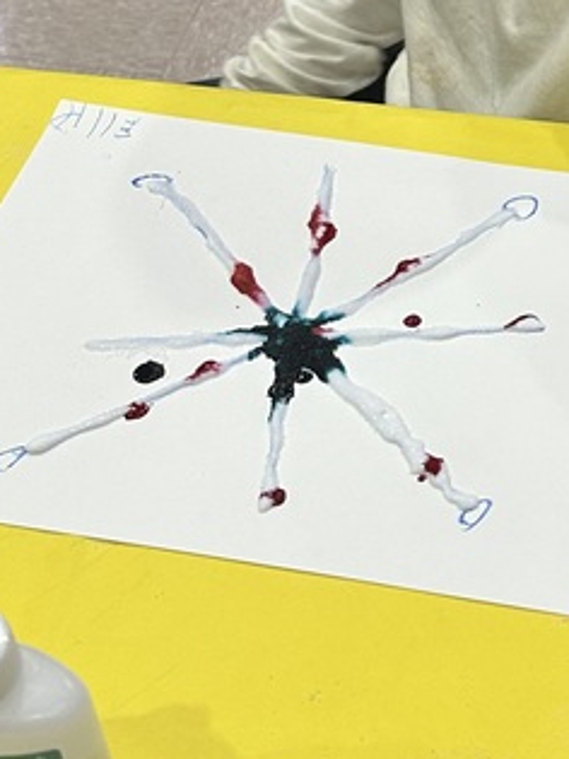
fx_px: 1711
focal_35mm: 78
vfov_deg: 24.2
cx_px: 591
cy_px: 55
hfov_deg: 18.3
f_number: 1.78
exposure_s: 1/60
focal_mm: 6.86
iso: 160
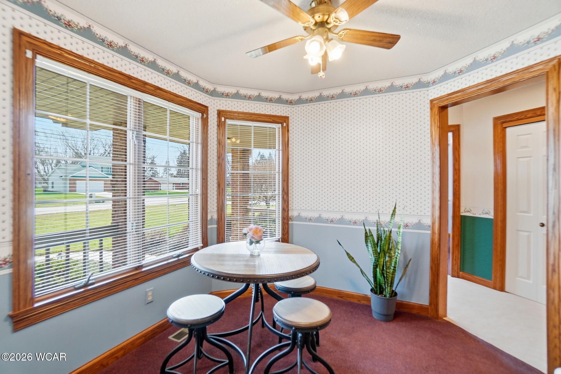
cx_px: 280
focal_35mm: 15
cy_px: 187
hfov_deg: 100.4
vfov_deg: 77.3
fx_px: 234
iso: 125
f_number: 4
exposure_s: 1/1000
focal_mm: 10
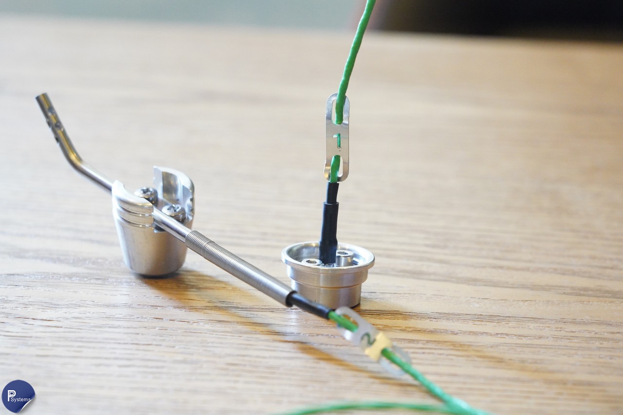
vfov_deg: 13.0
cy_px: 208
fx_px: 1817
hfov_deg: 19.5
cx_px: 312
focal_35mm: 105
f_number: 7.1
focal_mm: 105
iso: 12800
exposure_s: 1/80
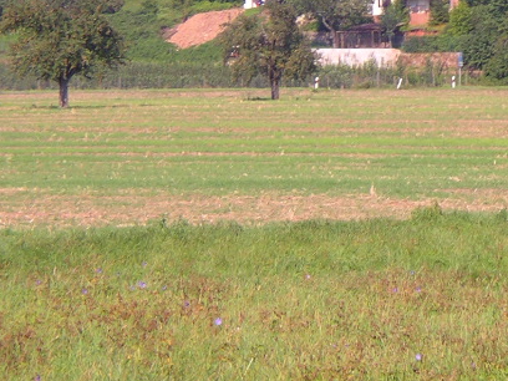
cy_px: 36
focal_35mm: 245
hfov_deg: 8.1
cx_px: 391
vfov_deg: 6.1
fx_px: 3595
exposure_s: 1/320
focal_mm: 16
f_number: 3.9
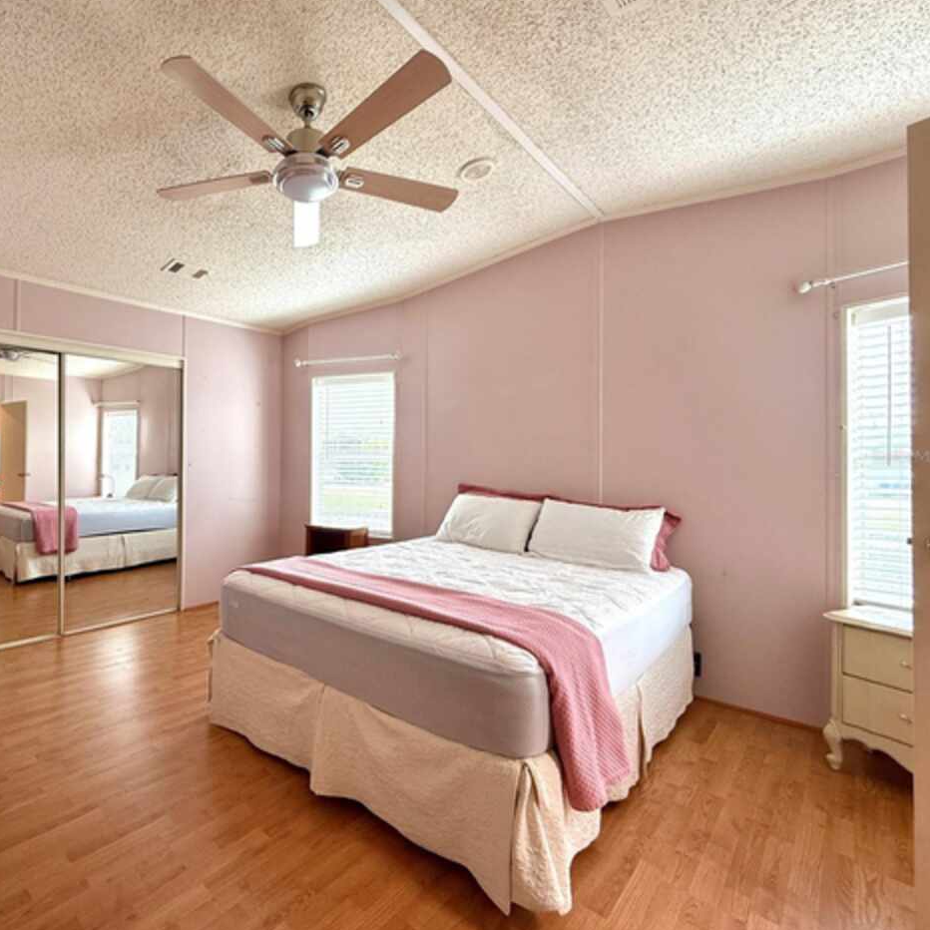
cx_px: 308
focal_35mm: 17
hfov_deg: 81.1
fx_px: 517
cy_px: 456
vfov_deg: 84.0
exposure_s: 1/99
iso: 80
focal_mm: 2.22
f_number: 2.2
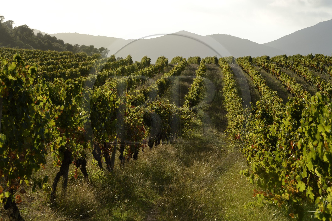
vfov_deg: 12.4
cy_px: 110
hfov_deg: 18.6
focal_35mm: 110
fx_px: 1014
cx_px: 166
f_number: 11
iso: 200
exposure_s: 1/250
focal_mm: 110
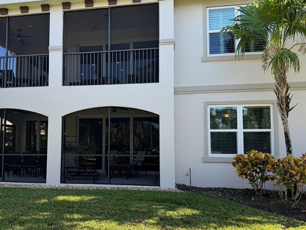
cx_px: 125
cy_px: 125
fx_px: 256
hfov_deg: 61.2
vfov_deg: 48.2
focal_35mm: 29
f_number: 1.78
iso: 80
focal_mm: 6.76
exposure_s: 1/756
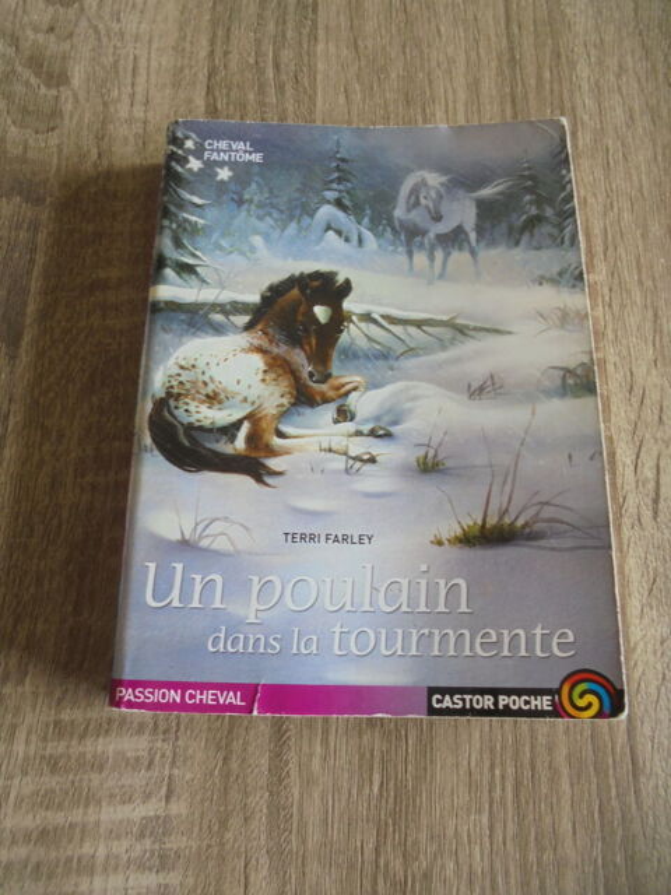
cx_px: 336
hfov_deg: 53.1
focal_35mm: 26
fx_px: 672
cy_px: 448
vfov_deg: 67.3
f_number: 3.5
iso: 100
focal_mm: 4.6
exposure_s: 1/30
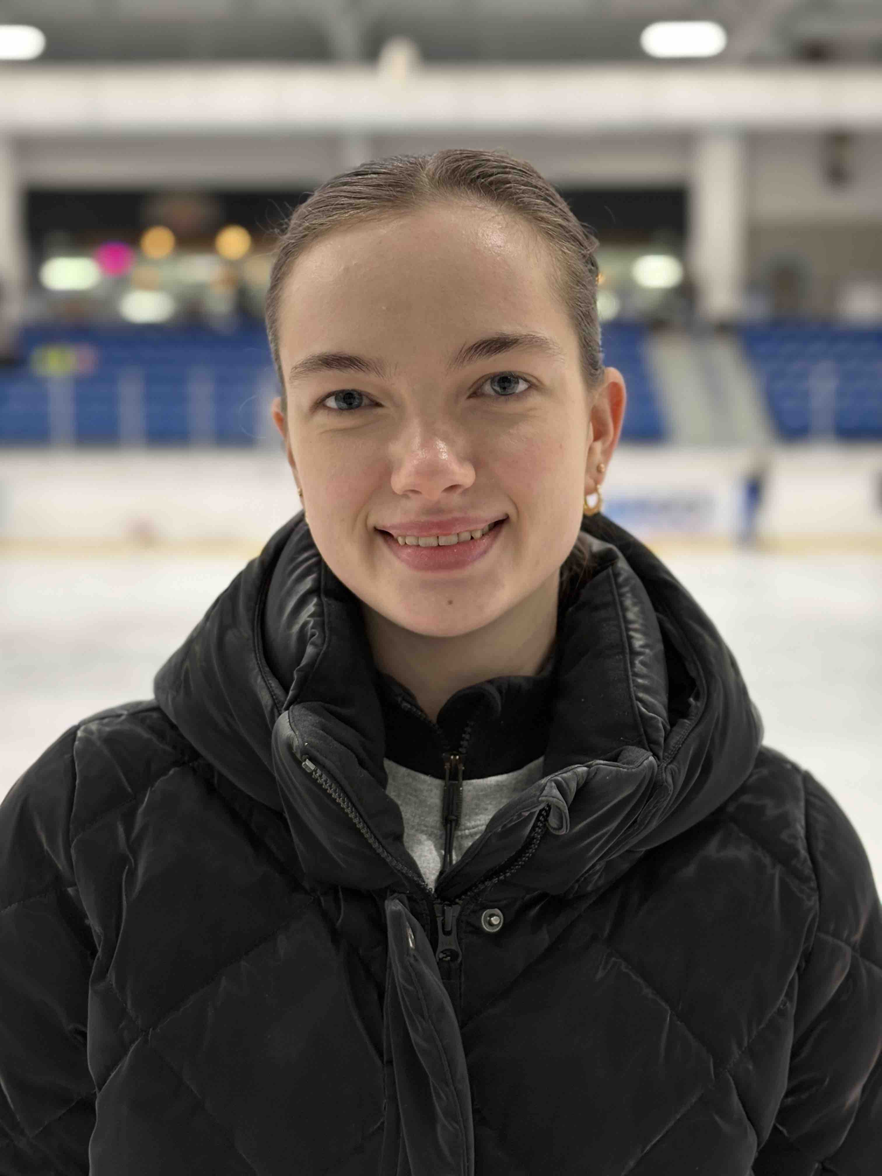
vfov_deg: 36.8
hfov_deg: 28.0
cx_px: 441
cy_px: 588
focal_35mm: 52
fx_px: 1767
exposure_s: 1/60
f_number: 1.6
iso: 100
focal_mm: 5.96
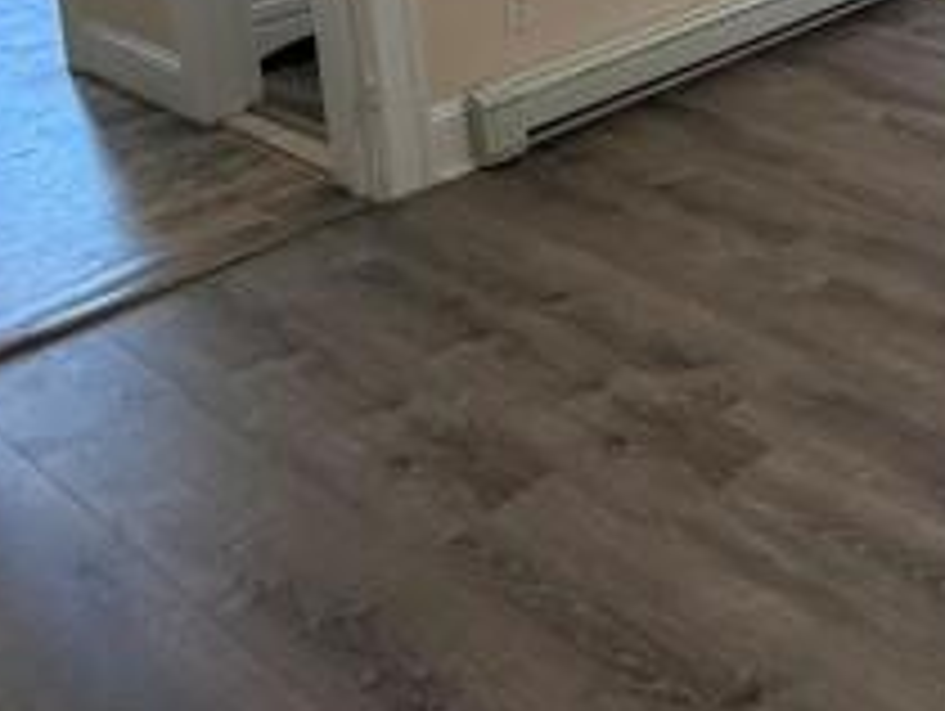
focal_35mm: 48
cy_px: -220
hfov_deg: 31.7
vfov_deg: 25.8
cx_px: 1188
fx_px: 1312
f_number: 2.2
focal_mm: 2.22
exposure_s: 1/60
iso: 200
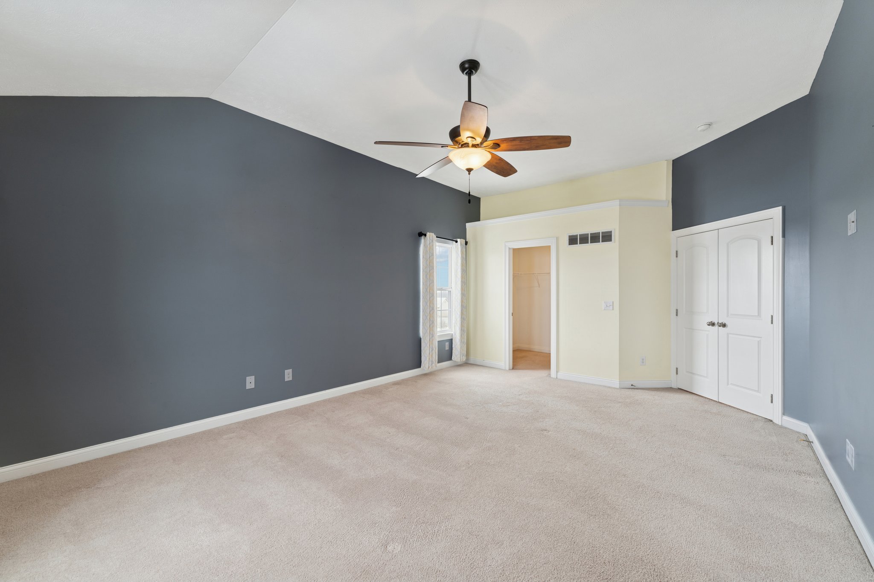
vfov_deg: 81.2
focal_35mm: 14
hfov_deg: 104.3
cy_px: 291
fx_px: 340
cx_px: 437
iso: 250
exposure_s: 1/30
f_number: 5
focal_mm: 14
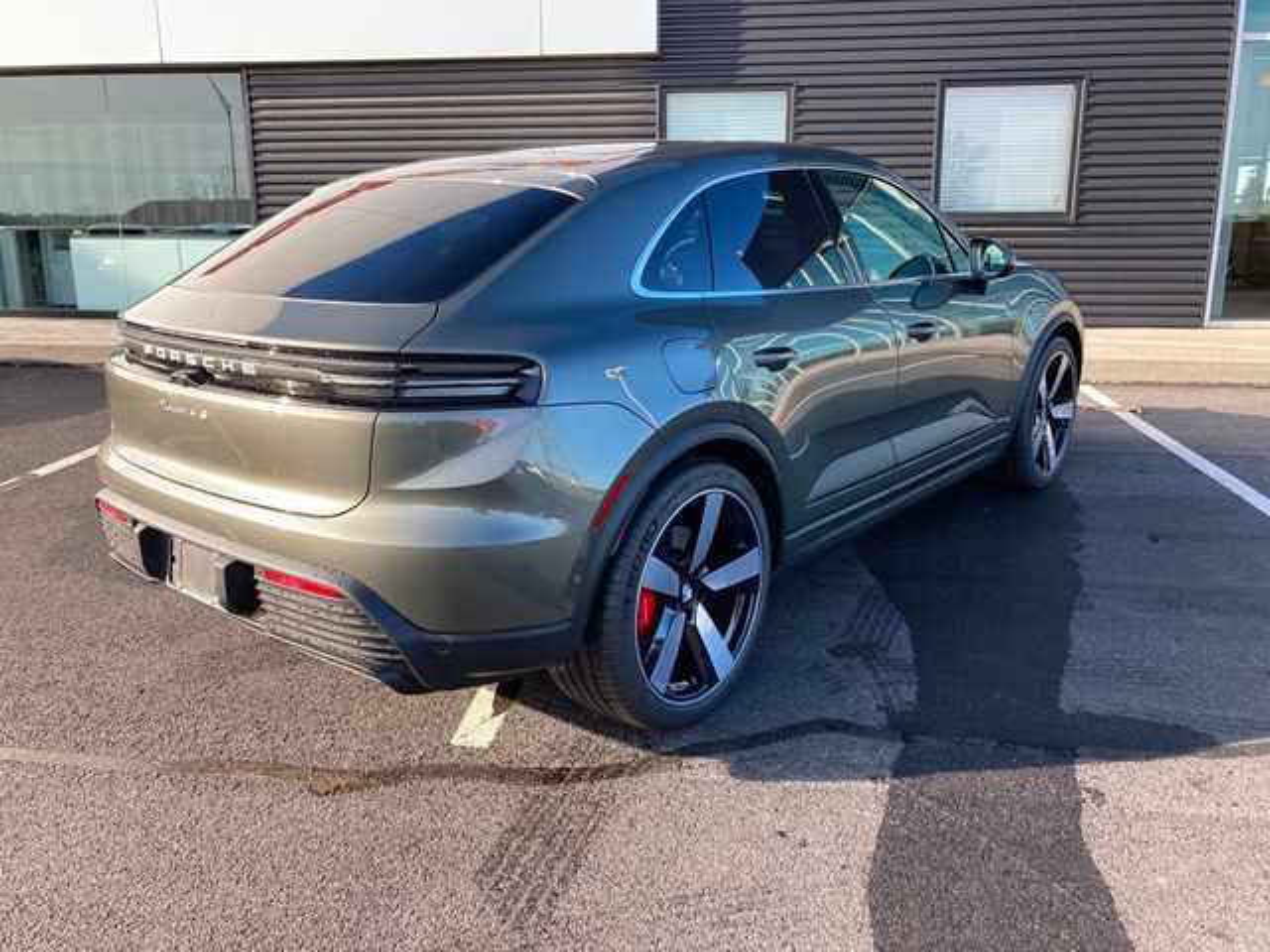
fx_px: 1027
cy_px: 476
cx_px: 635
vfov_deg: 49.7
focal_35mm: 28
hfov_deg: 63.4
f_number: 1.8
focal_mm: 3.99
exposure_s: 1/249
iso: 20
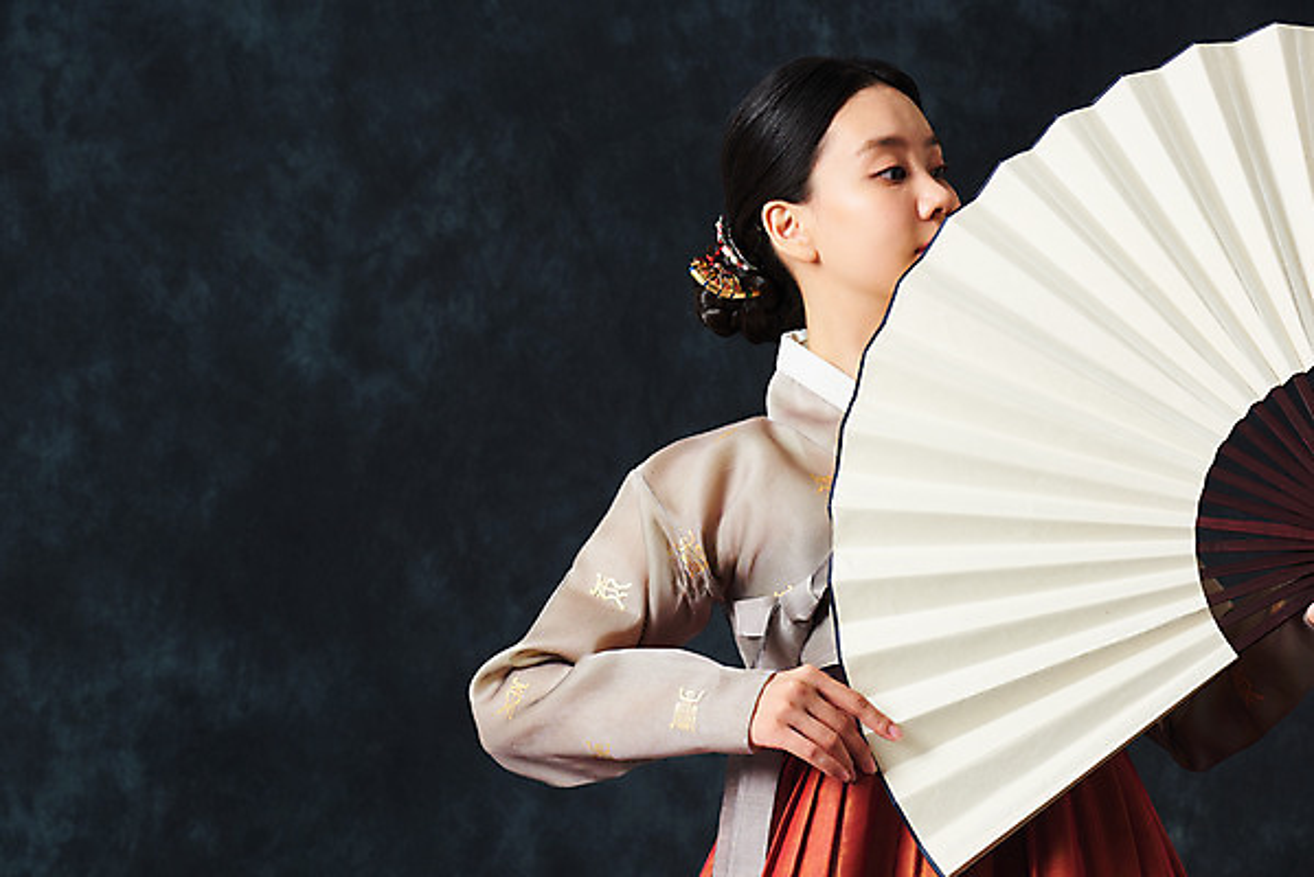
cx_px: 657
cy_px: 438
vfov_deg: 9.8
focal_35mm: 140
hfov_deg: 14.6
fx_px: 5112
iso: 100
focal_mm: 140
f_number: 11
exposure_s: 1/125
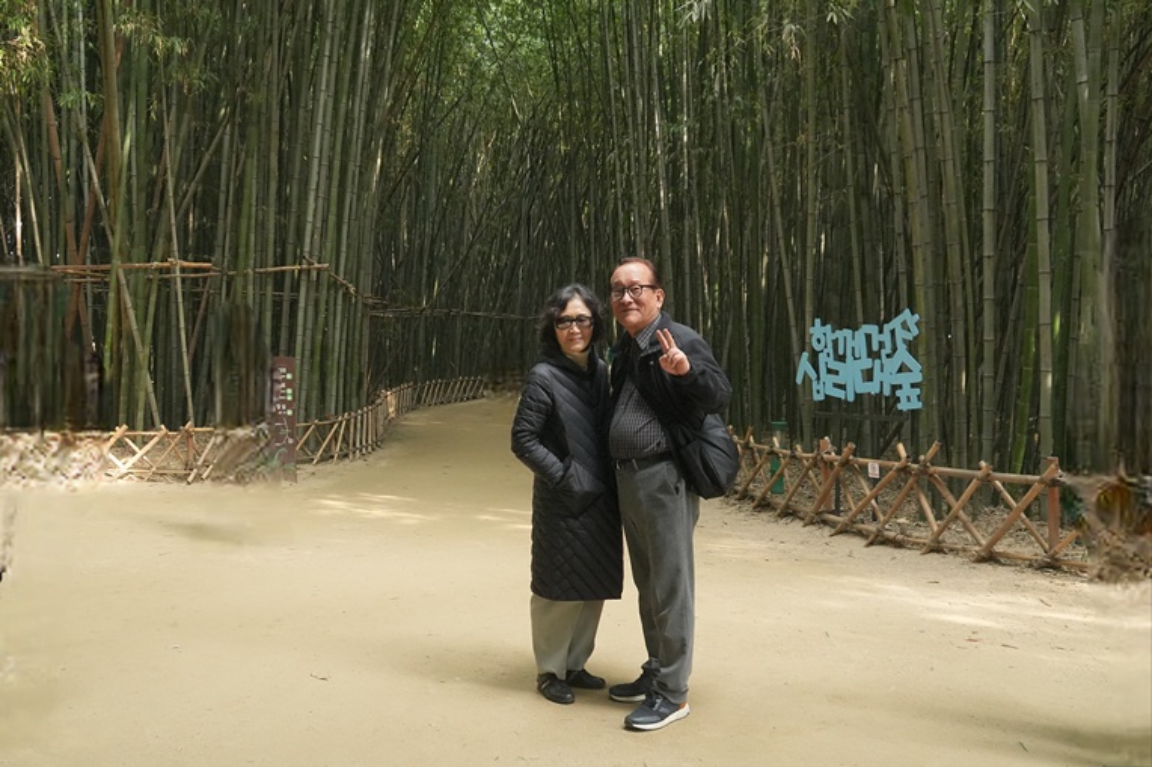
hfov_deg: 61.9
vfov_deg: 43.6
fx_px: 960
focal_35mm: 30
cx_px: 576
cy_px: 384
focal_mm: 20
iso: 3200
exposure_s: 1/100
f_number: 8
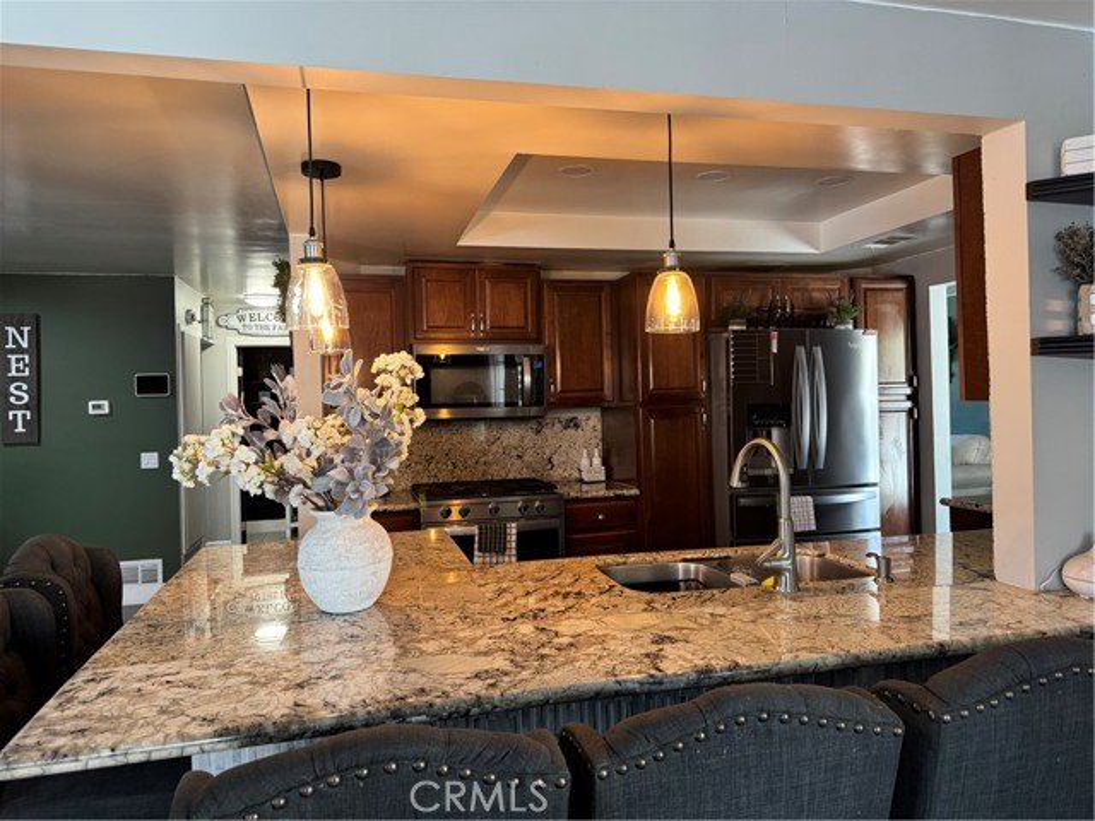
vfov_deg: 56.8
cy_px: 410
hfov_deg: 71.6
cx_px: 548
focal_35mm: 24
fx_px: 759
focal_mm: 6.76
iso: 250
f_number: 1.78
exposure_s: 1/60
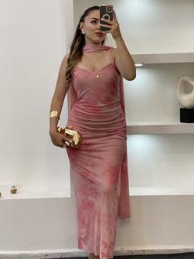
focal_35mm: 65
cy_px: 141
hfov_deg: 22.6
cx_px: 93
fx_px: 485
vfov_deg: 29.8
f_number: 2
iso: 64
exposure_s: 1/100
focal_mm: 6
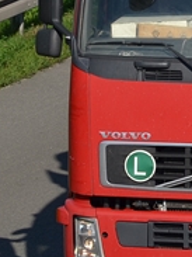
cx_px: 360
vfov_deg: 3.0
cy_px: 3
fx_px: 4880
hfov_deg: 2.2
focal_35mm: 659
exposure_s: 1/800
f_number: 5.6
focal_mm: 105
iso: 100
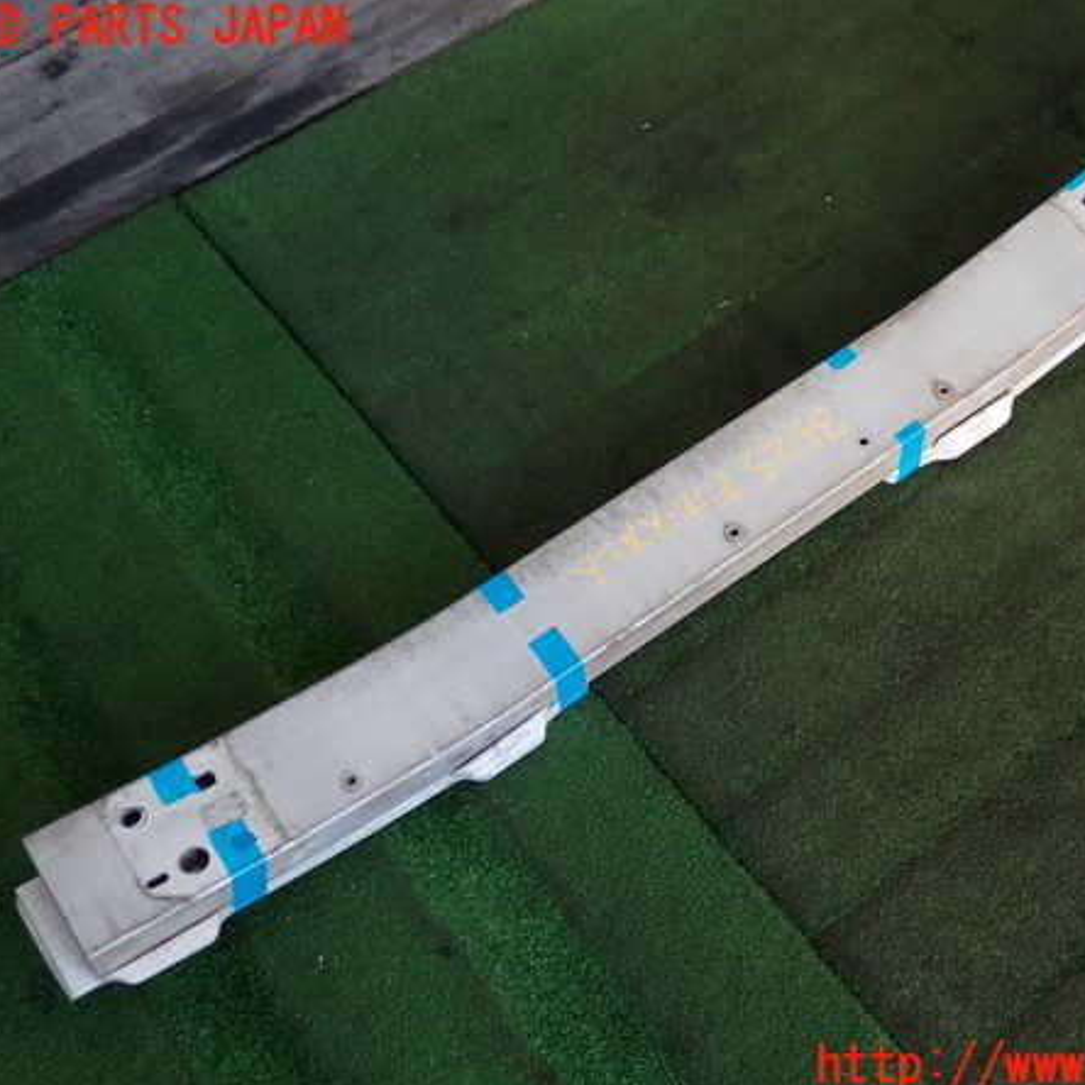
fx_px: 1525
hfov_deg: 39.0
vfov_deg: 39.2
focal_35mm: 43
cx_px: 635
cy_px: 547
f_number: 2.5
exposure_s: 1/80
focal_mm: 6.37
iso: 100
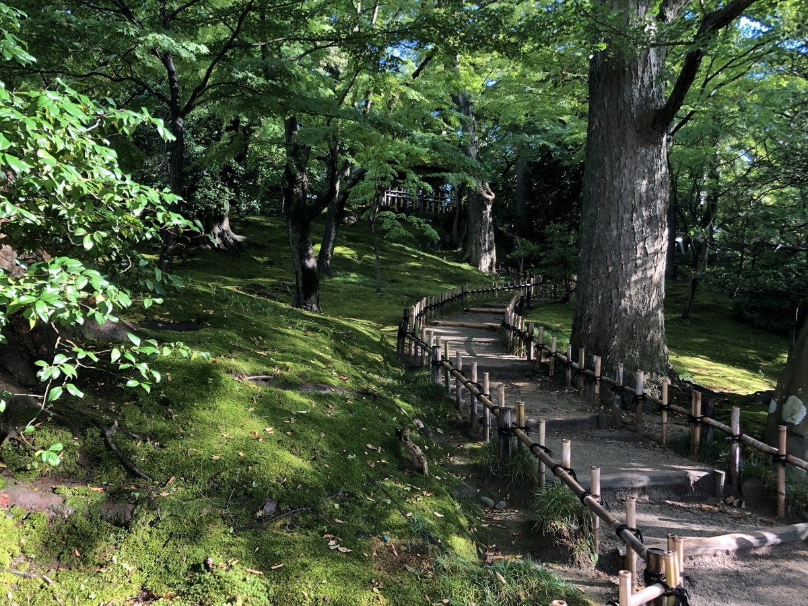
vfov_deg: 49.7
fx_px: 654
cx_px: 404
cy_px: 303
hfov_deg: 63.4
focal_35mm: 28
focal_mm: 4
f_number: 1.8
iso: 50
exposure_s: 1/120
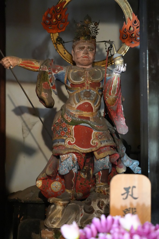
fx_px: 404
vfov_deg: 32.9
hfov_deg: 22.2
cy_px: 120
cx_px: 80
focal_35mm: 61
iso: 12800
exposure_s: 1/50
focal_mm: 61
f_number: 4
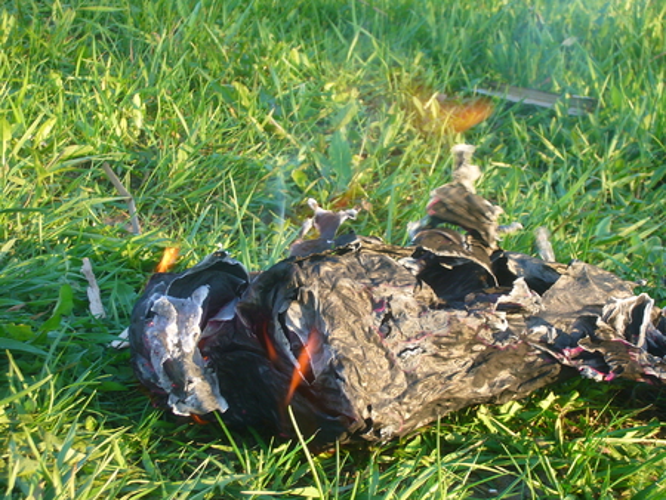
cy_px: 250
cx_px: 333
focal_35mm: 102
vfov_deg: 14.5
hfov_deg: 19.3
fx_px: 1963
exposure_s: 1/30
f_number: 5.6
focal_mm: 16.8
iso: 80
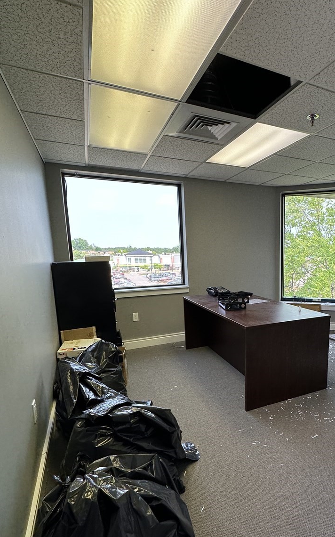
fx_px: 292
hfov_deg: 57.5
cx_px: 239
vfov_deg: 84.7
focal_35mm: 20
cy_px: 300
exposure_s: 1/120
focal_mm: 2.22
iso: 50
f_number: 2.2
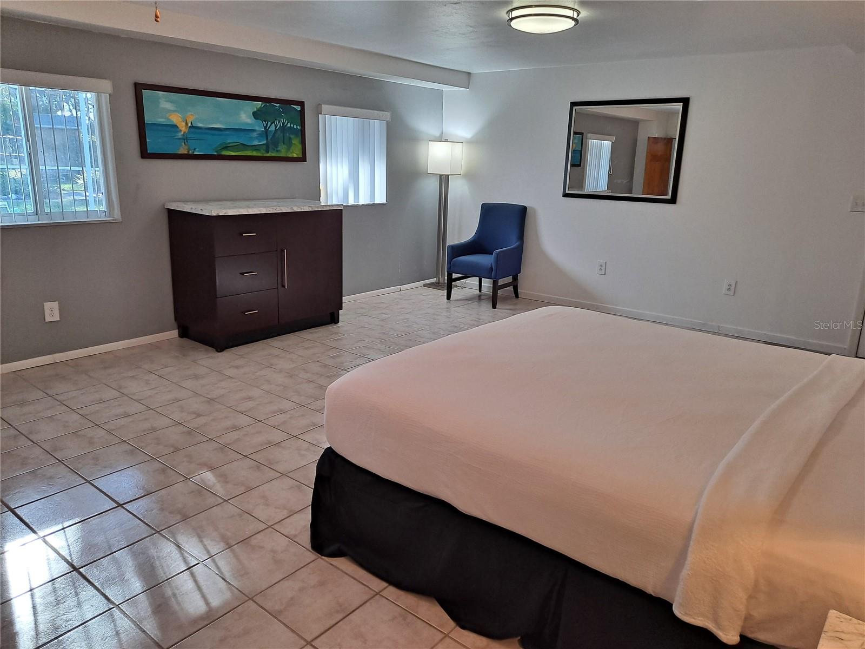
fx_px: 625
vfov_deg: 54.9
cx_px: 432
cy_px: 324
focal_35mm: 25
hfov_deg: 69.4
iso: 64
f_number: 2
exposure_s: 1/60
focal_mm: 4.6
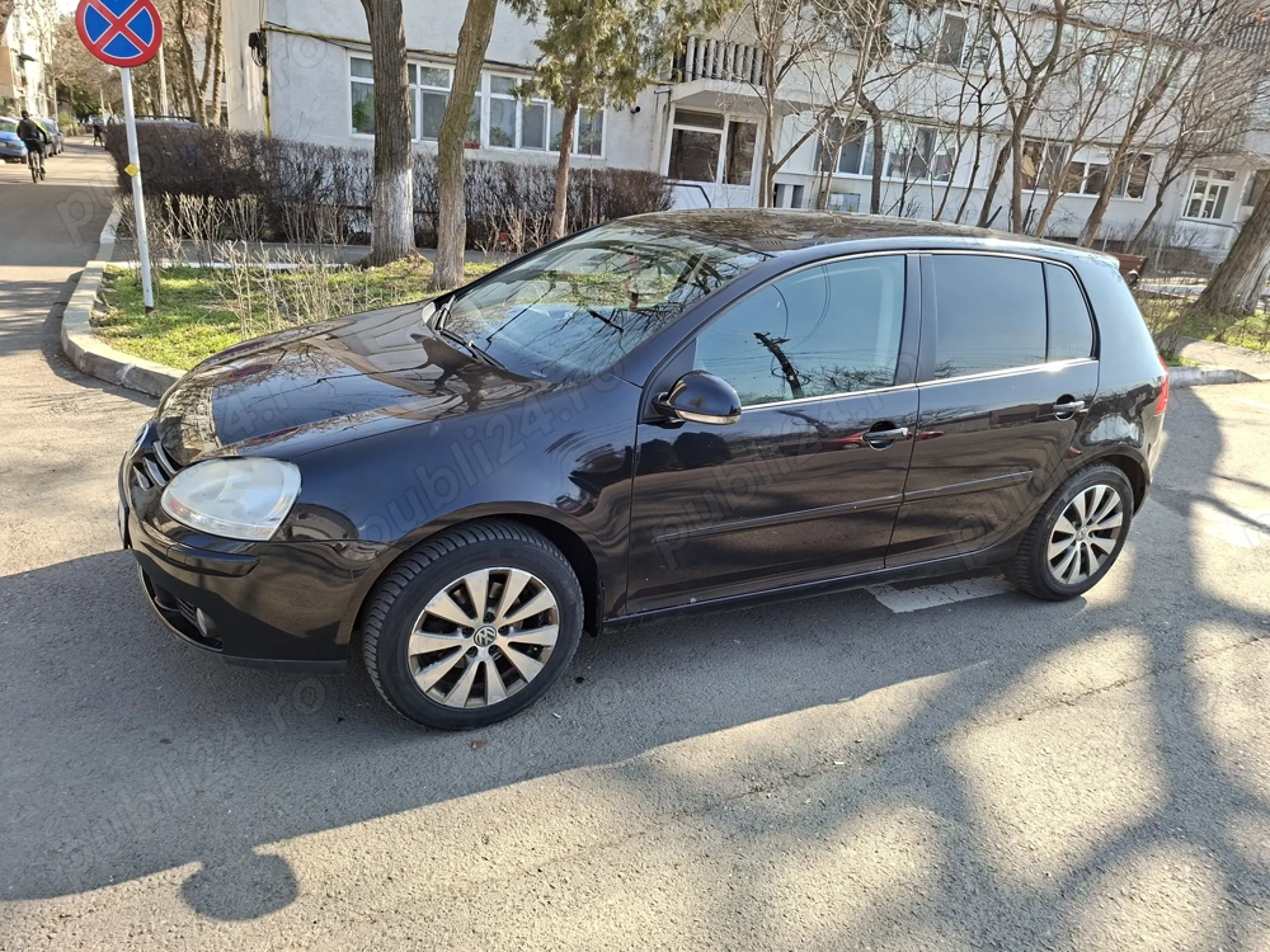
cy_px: 476
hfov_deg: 73.9
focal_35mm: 23
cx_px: 635
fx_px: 844
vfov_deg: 58.9
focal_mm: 5.54
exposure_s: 1/447
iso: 50
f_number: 1.8
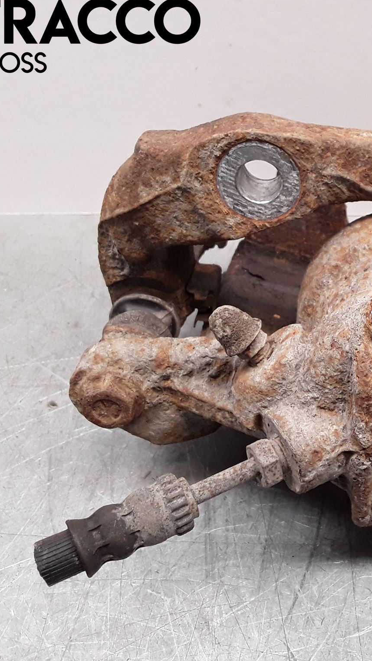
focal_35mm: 41
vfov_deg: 49.4
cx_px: 378
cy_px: 330
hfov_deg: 27.2
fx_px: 719
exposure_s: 1/50
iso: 64
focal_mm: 2.91
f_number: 1.9
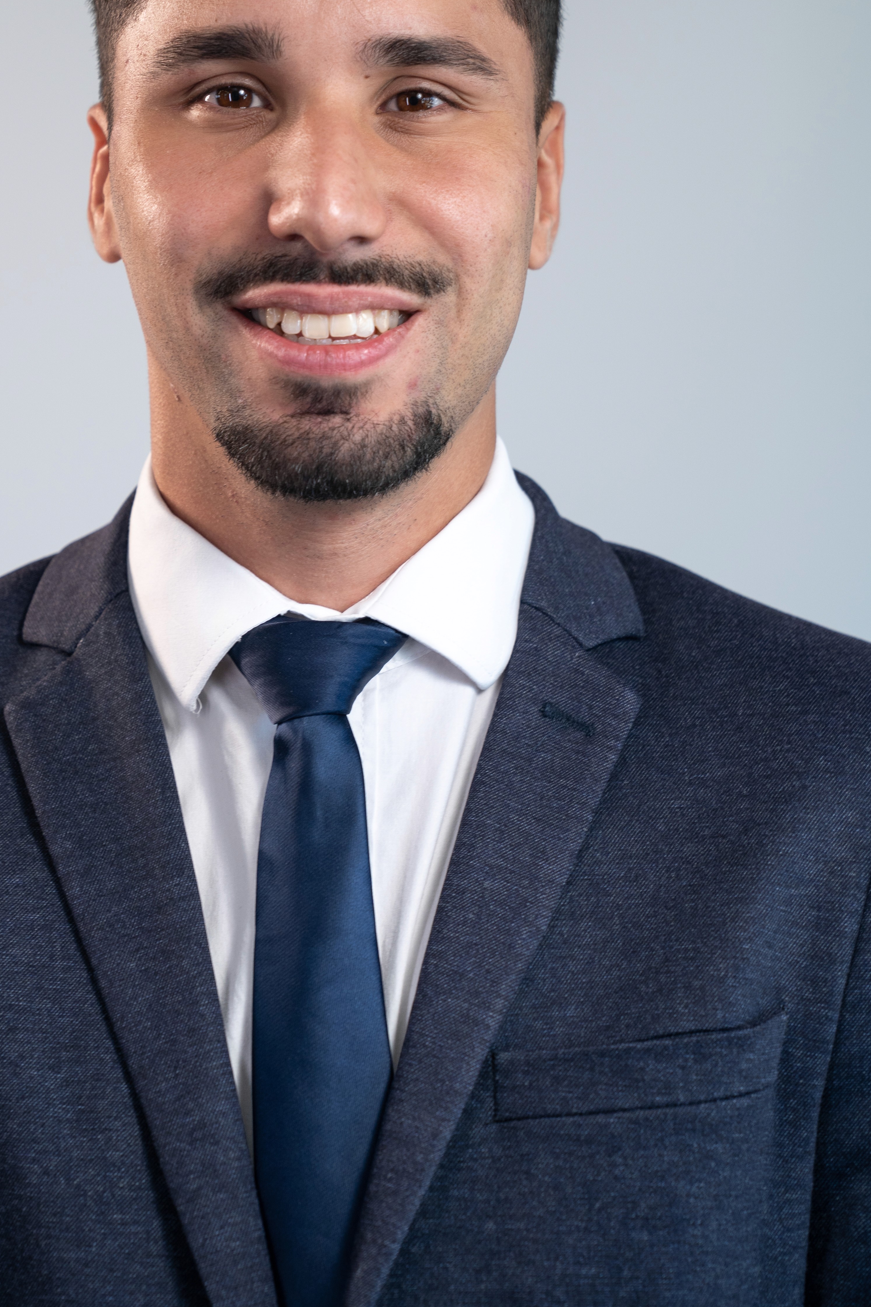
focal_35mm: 94
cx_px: 299
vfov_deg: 21.6
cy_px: 462
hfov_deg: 14.5
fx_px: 3411
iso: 250
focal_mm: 70
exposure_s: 1/80
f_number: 4
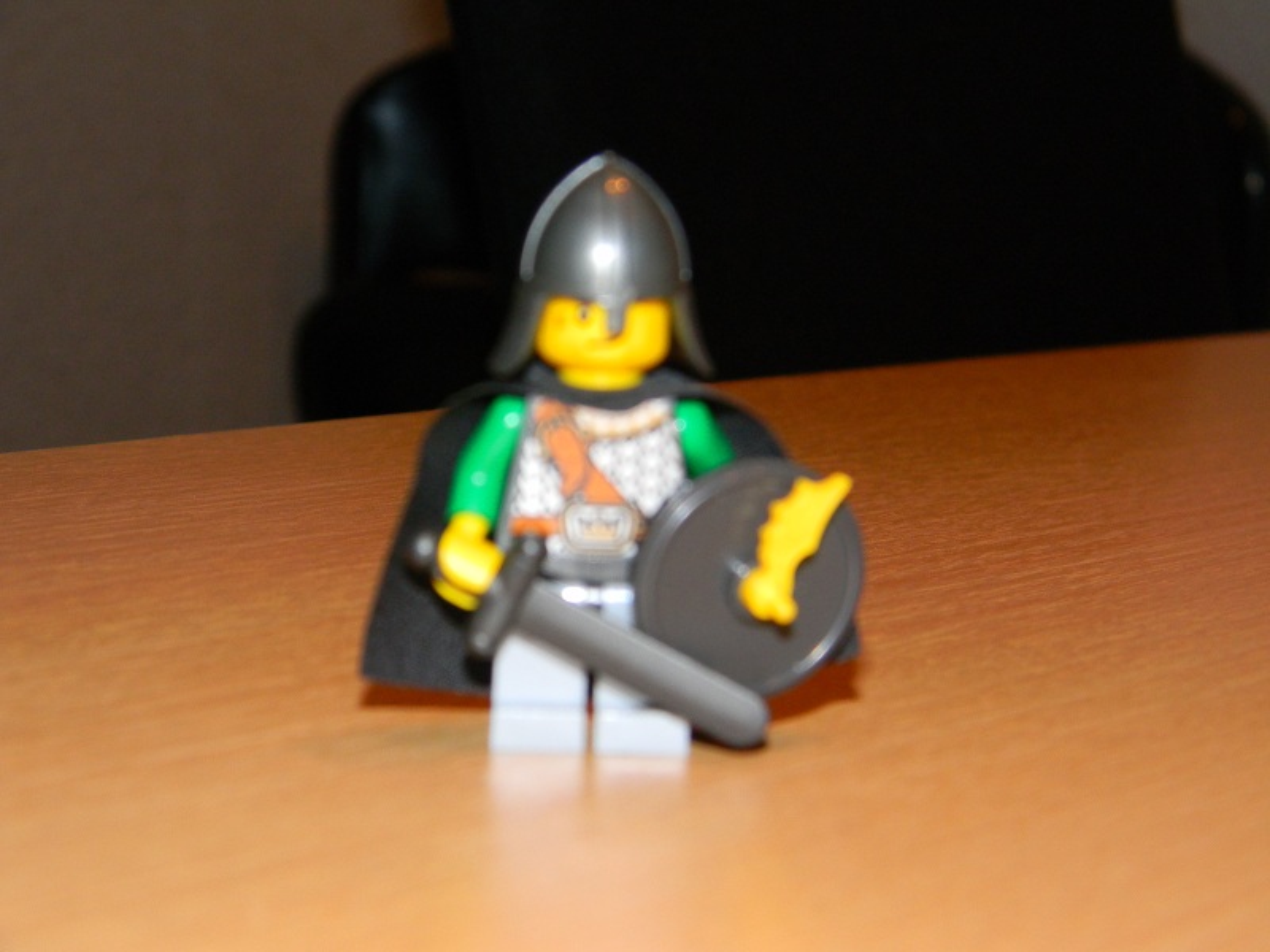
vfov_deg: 17.8
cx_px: 635
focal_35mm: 83
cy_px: 476
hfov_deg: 23.6
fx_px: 3045
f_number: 4.5
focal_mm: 15.1
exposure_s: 1/30
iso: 200
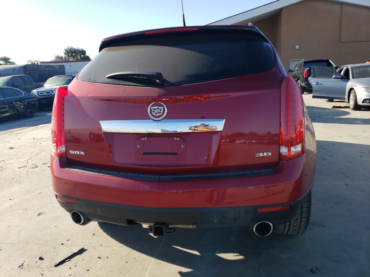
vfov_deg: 53.1
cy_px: 138
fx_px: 278
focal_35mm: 26
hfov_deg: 67.3
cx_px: 185
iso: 50
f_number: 1.5
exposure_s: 1/1429
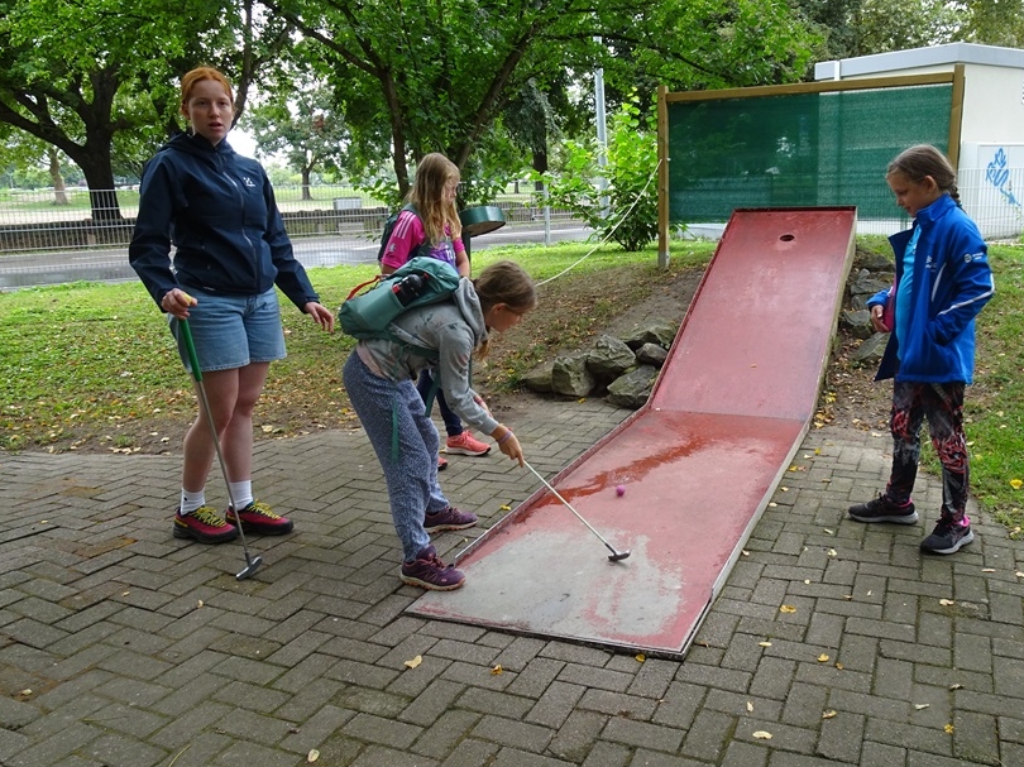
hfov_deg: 61.2
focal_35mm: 29
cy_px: 364
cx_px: 607
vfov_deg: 48.2
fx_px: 858
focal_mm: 4.16
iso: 80
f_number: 3.5
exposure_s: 1/50
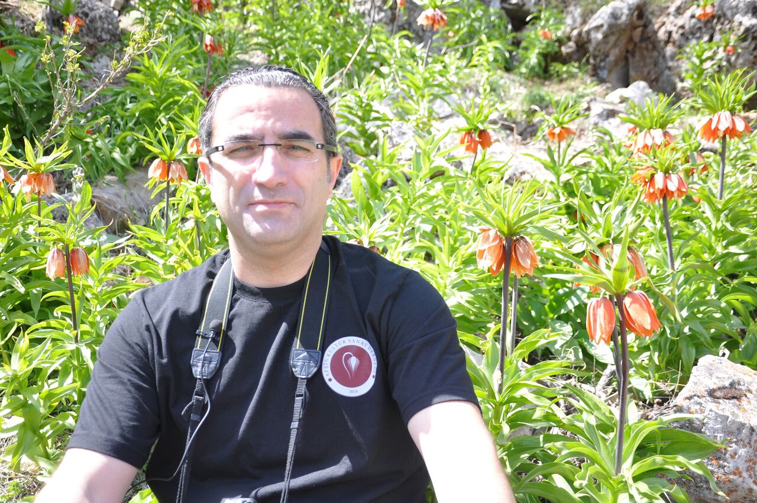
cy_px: 252
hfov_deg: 49.6
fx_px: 819
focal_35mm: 39
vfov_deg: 34.1
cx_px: 378
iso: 200
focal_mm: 26
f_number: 8
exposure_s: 1/250
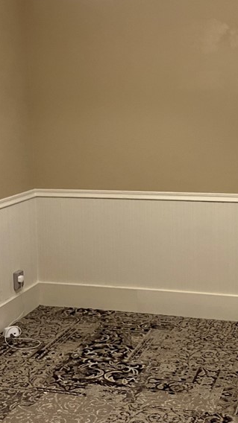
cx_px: 164
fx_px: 618
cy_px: 185
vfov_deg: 37.8
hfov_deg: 21.7
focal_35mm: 55
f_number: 1.8
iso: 320
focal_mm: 3.99
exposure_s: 1/60
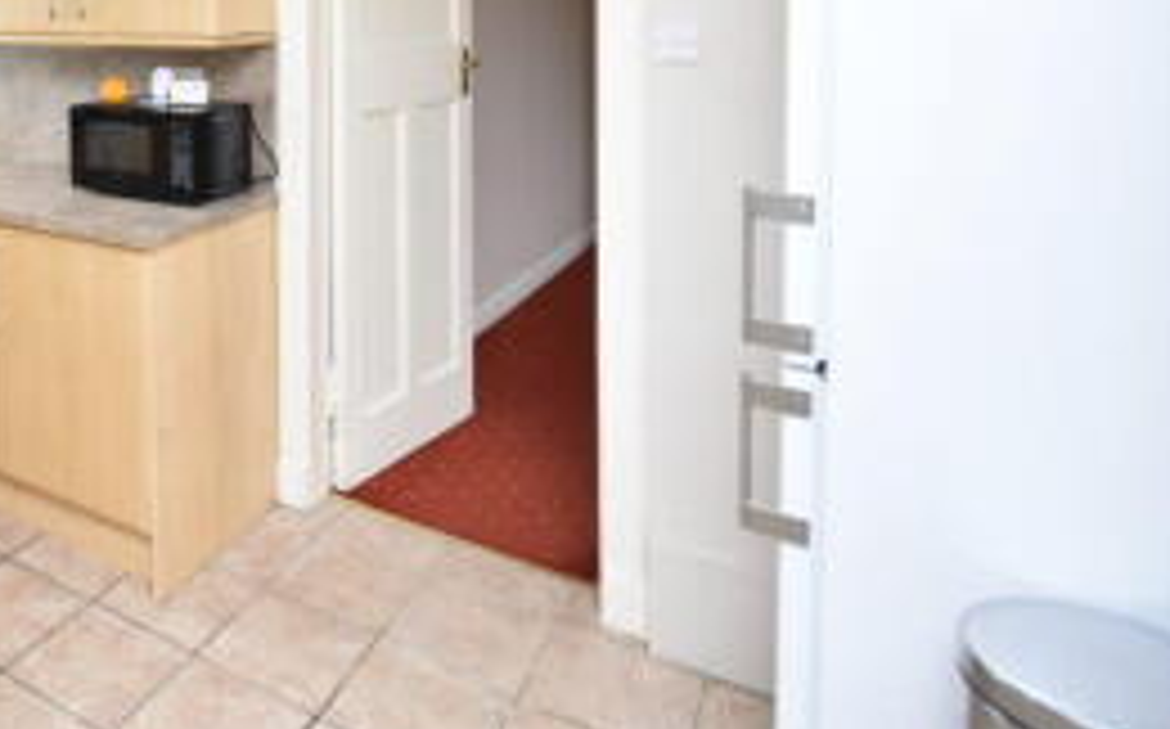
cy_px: 25
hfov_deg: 57.0
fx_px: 892
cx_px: 112
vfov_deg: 39.9
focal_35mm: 28
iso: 400
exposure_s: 1/100
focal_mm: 10
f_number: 5
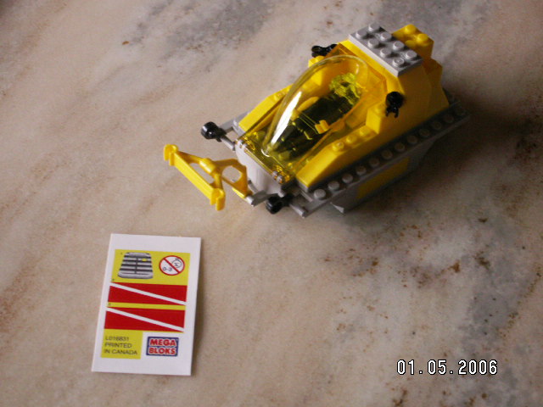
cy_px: 204
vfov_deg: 23.7
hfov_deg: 31.2
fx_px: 973
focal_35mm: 62
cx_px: 272
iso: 160
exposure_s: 1/8
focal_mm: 10.28
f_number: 3.2
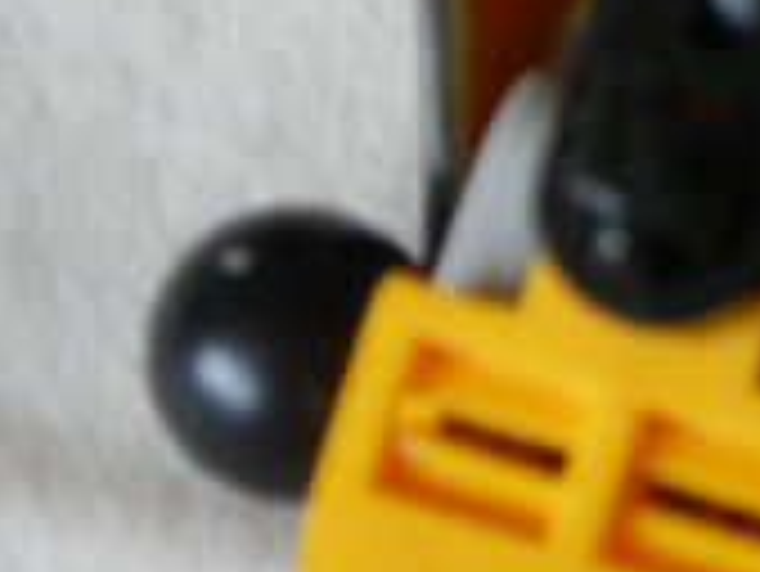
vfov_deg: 10.3
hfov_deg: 13.2
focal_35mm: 144
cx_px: 994
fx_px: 3164
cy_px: 194
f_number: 3.2
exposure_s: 1/17.7
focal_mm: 6.3
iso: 50
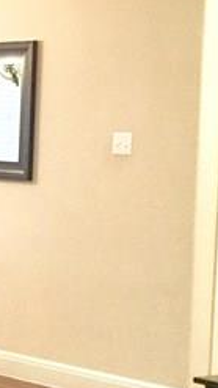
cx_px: -345
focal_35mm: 131
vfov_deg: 16.4
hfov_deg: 8.3
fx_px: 1346
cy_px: 237
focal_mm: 4.15
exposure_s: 1/15
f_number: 2.2
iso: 125
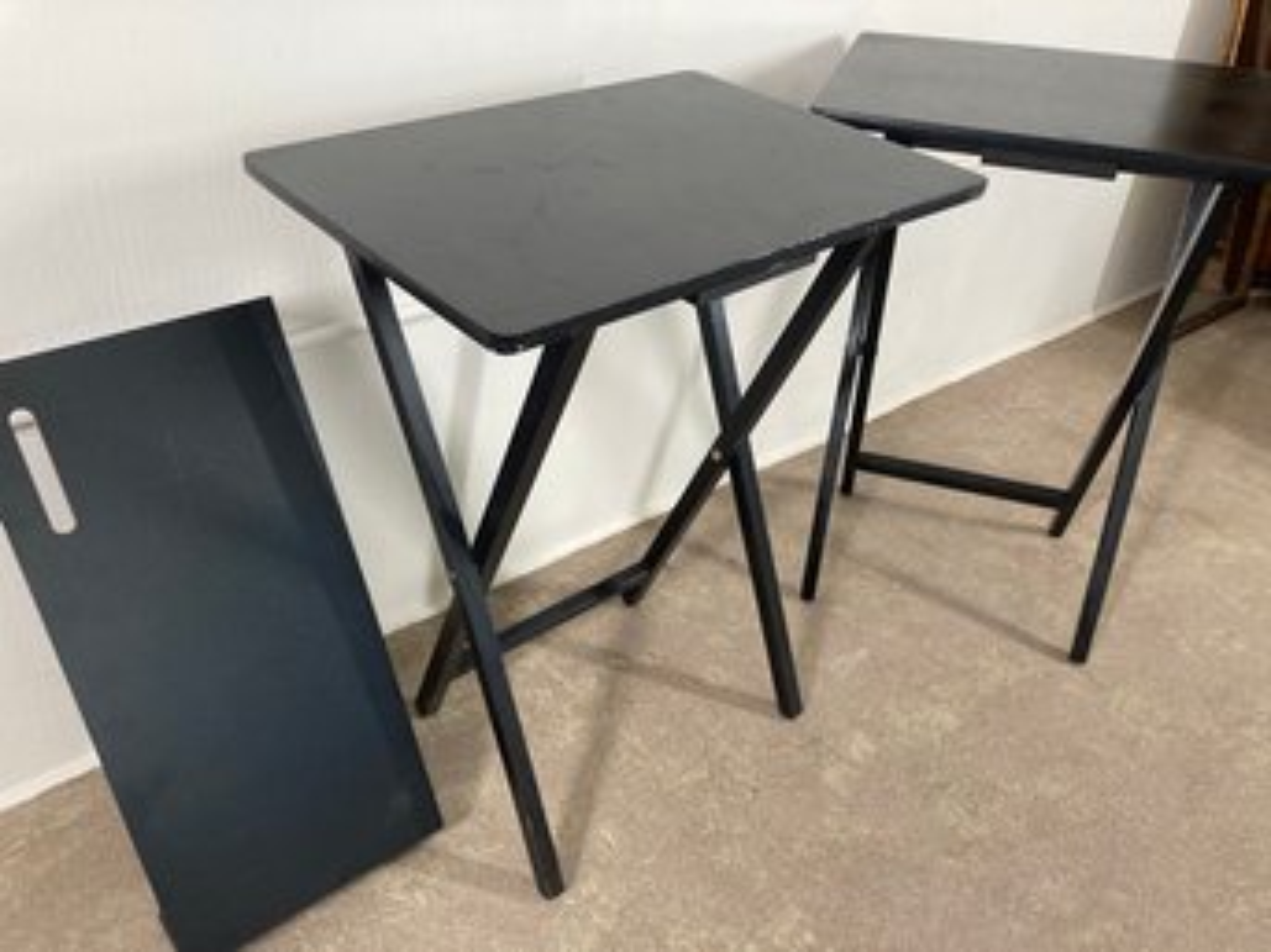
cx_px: 636
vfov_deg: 49.7
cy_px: 476
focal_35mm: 28
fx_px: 1028
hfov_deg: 63.5
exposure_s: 1/60
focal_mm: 3.99
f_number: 1.8
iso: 160
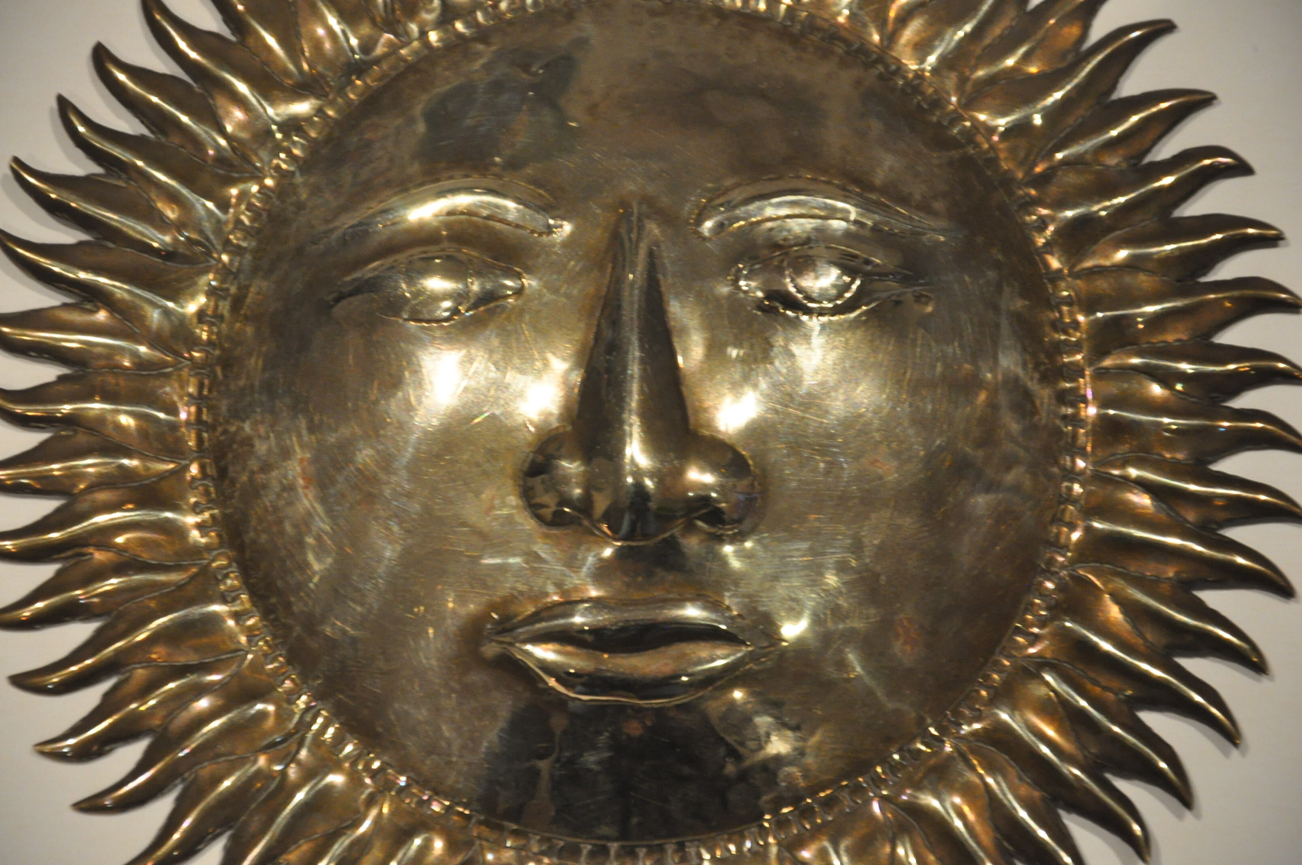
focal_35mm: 158
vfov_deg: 8.7
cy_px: 432
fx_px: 5689
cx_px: 651
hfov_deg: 13.1
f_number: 5.6
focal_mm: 105
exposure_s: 1/40
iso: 1600
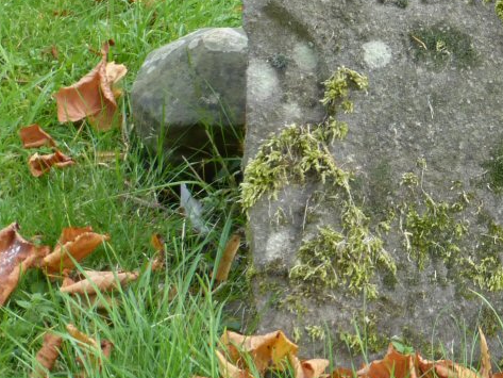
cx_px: 611
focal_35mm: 168
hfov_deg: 11.5
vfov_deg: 8.8
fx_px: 2442
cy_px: 56
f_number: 4.4
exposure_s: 1/60
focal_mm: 9
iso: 125
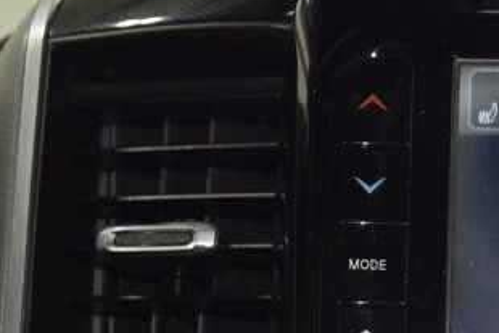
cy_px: 318
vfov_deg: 6.3
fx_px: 3009
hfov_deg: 9.5
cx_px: 373
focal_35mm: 217
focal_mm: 70
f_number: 4.5
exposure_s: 1/40
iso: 1400
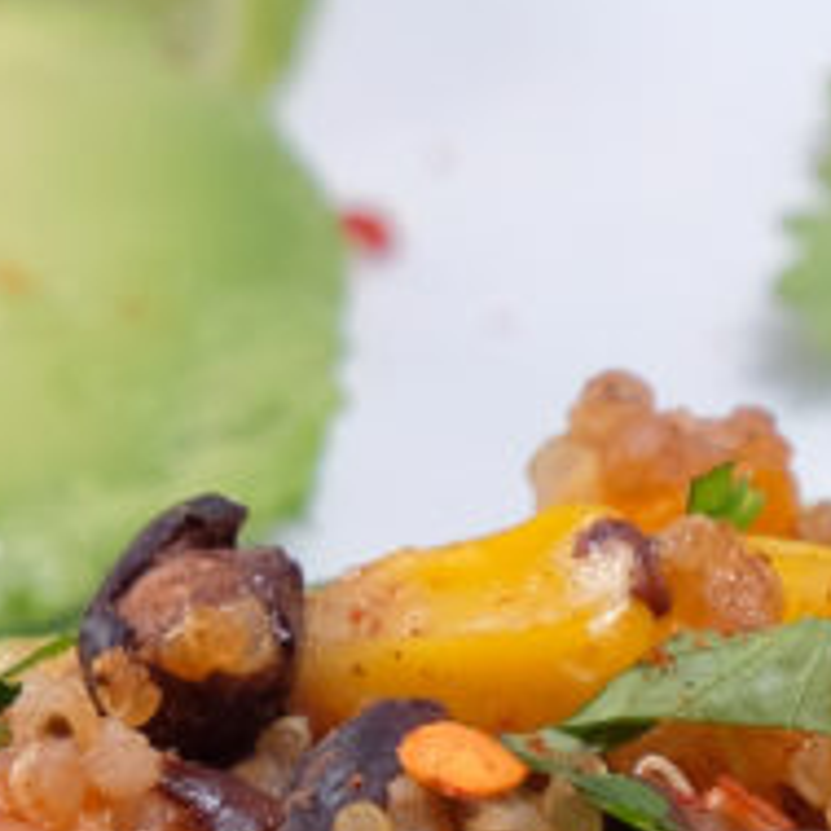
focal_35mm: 795
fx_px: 21592
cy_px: 383
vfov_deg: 2.2
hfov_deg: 2.2
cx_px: -387
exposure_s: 1/60
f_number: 7.1
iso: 200
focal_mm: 78.7
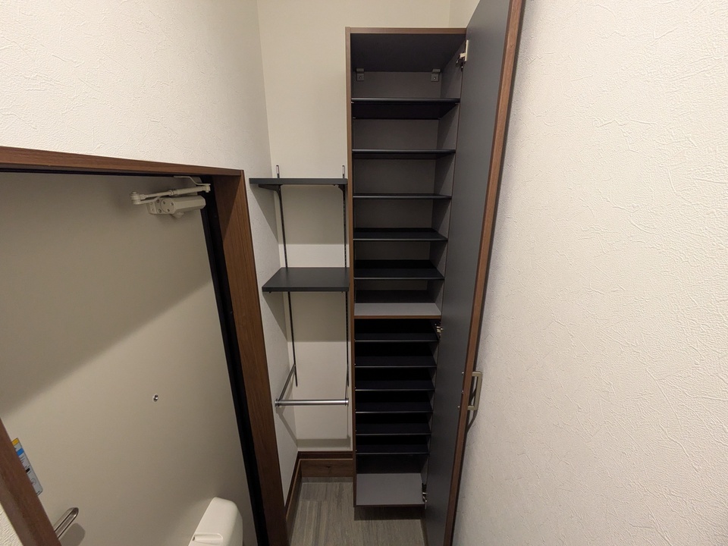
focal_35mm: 14
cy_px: 273
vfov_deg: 85.7
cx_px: 364
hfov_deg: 102.1
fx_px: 294
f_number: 2.2
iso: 381
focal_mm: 1.83
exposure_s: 1/25
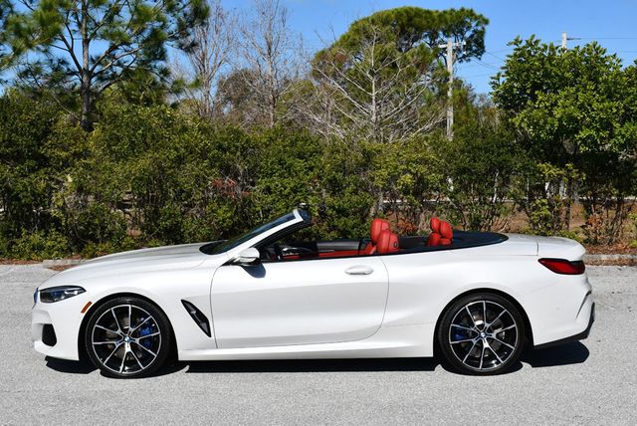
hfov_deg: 35.6
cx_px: 318
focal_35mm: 56
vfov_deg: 24.2
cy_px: 213
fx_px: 992
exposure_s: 1/320
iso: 100
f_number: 9
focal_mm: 28
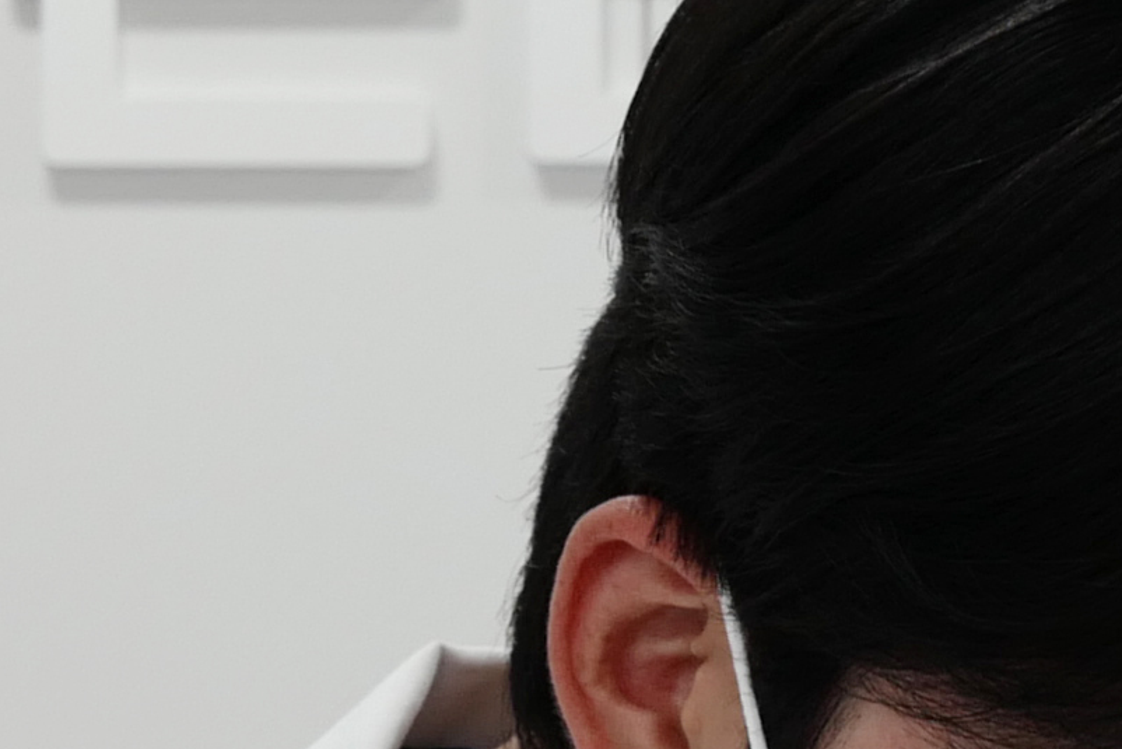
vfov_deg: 3.3
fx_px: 13060
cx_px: 1908
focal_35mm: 419
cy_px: 983
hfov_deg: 4.9
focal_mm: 56
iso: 640
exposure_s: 1/60
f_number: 5.6
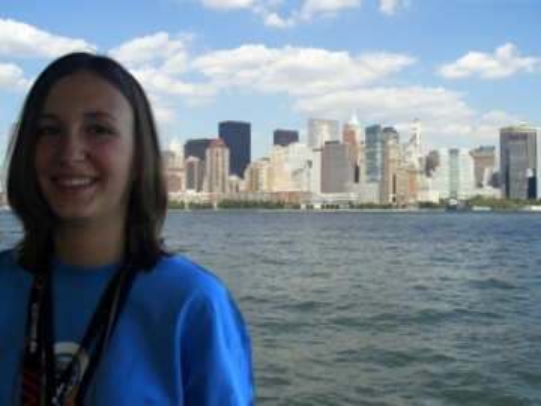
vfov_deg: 37.7
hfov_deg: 49.0
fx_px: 594
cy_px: 203
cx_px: 270
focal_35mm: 38
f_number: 4.4
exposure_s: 1/500
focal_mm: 6.3
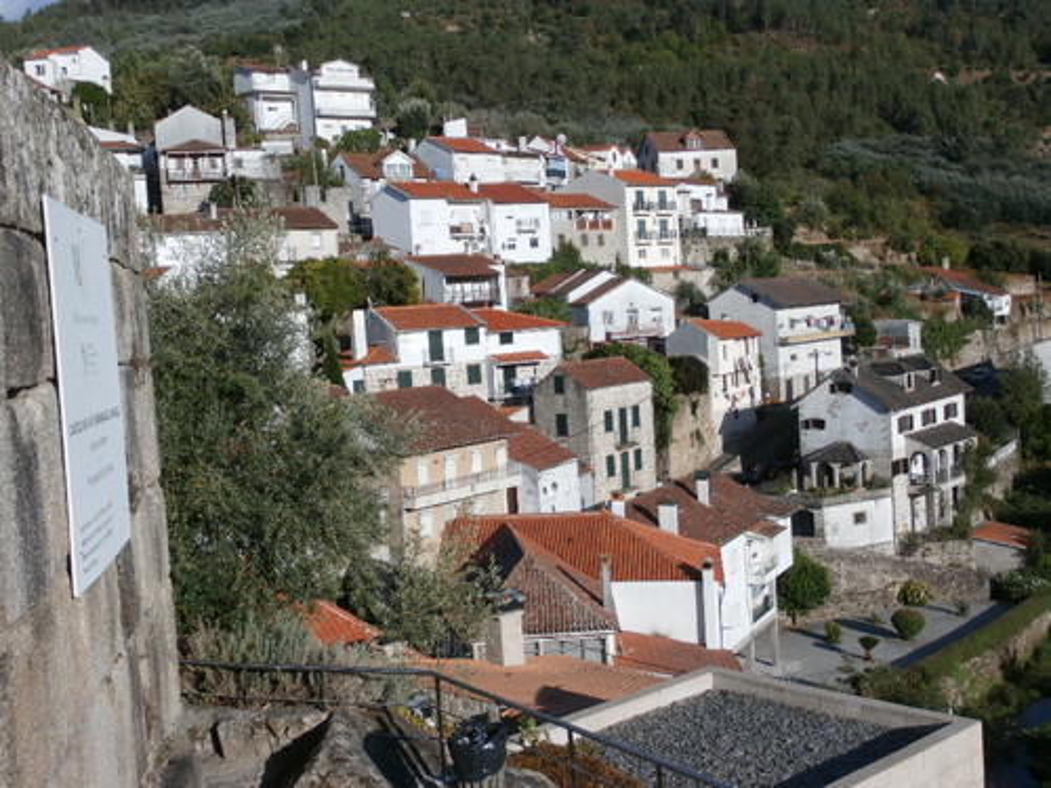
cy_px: 394
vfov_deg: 35.1
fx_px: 1245
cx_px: 526
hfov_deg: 45.8
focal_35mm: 41
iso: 100
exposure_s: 1/1250
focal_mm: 7.28
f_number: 3.6
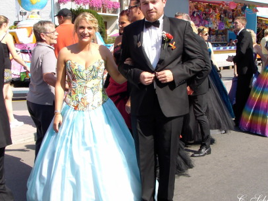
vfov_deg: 27.0
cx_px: 138
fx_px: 418
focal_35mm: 54
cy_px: 94
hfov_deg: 35.5
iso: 70
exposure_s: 1/220
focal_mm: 7.1
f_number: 4.5
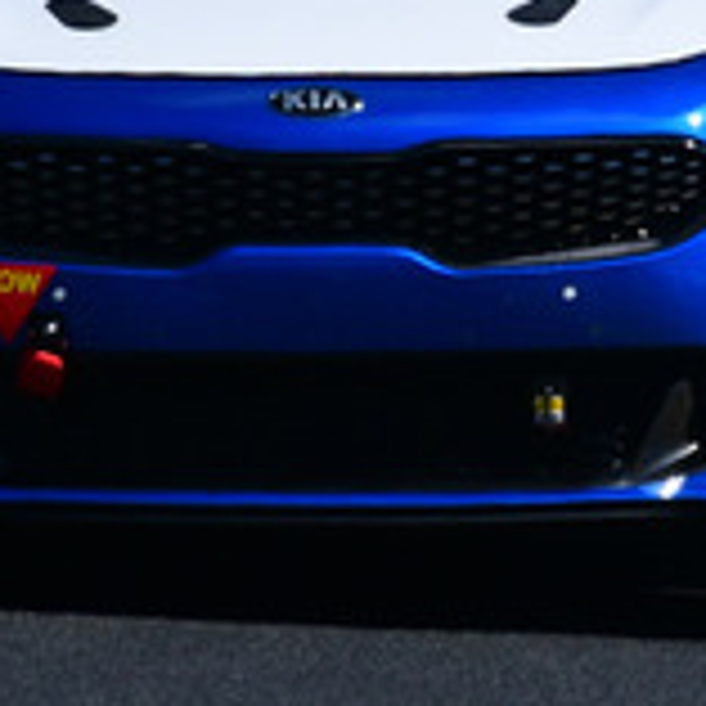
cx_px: 423
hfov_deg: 0.5
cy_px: -319
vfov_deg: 0.5
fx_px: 74992
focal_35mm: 3250
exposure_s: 1/640
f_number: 11
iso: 250
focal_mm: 500
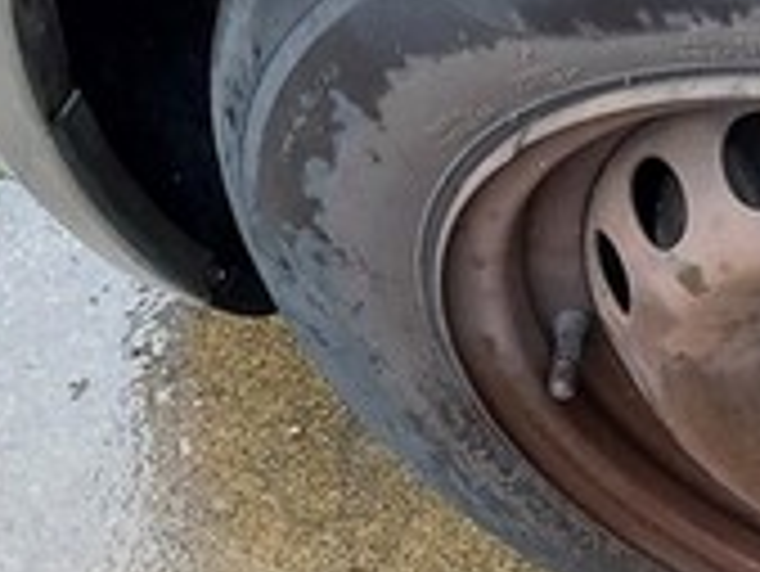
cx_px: 1070
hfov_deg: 20.4
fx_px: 1868
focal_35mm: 85
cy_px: 383
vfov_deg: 17.3
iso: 250
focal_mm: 5.23
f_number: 1.8
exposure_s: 1/33
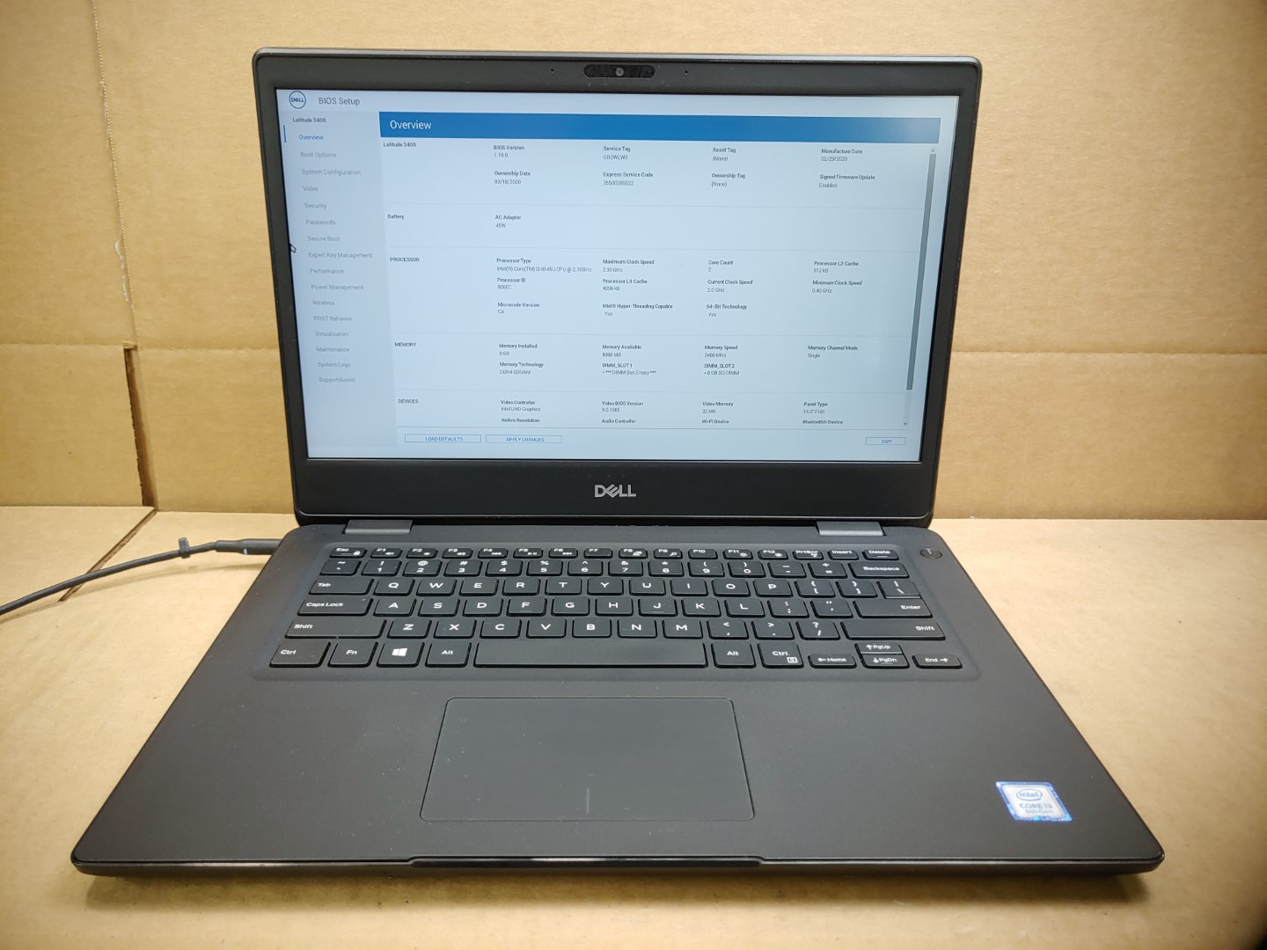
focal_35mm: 26
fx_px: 952
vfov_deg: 53.1
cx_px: 634
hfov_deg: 67.3
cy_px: 475
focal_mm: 4.36
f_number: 1.8
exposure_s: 1/60
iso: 50
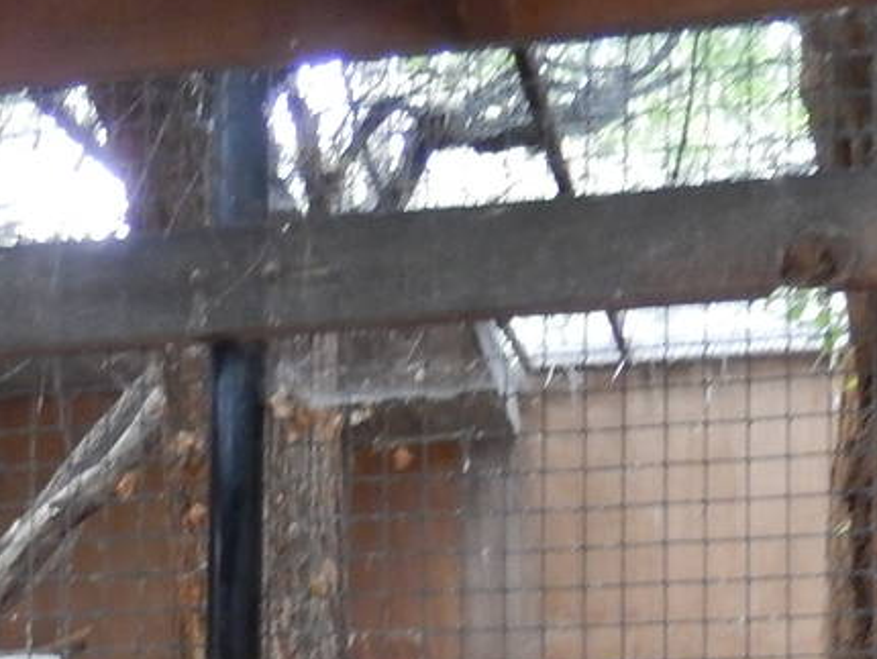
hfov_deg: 20.9
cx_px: 245
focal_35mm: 93
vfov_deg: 14.4
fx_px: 2357
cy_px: 1094
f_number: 3.4
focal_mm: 4.5
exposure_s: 1/25
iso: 400
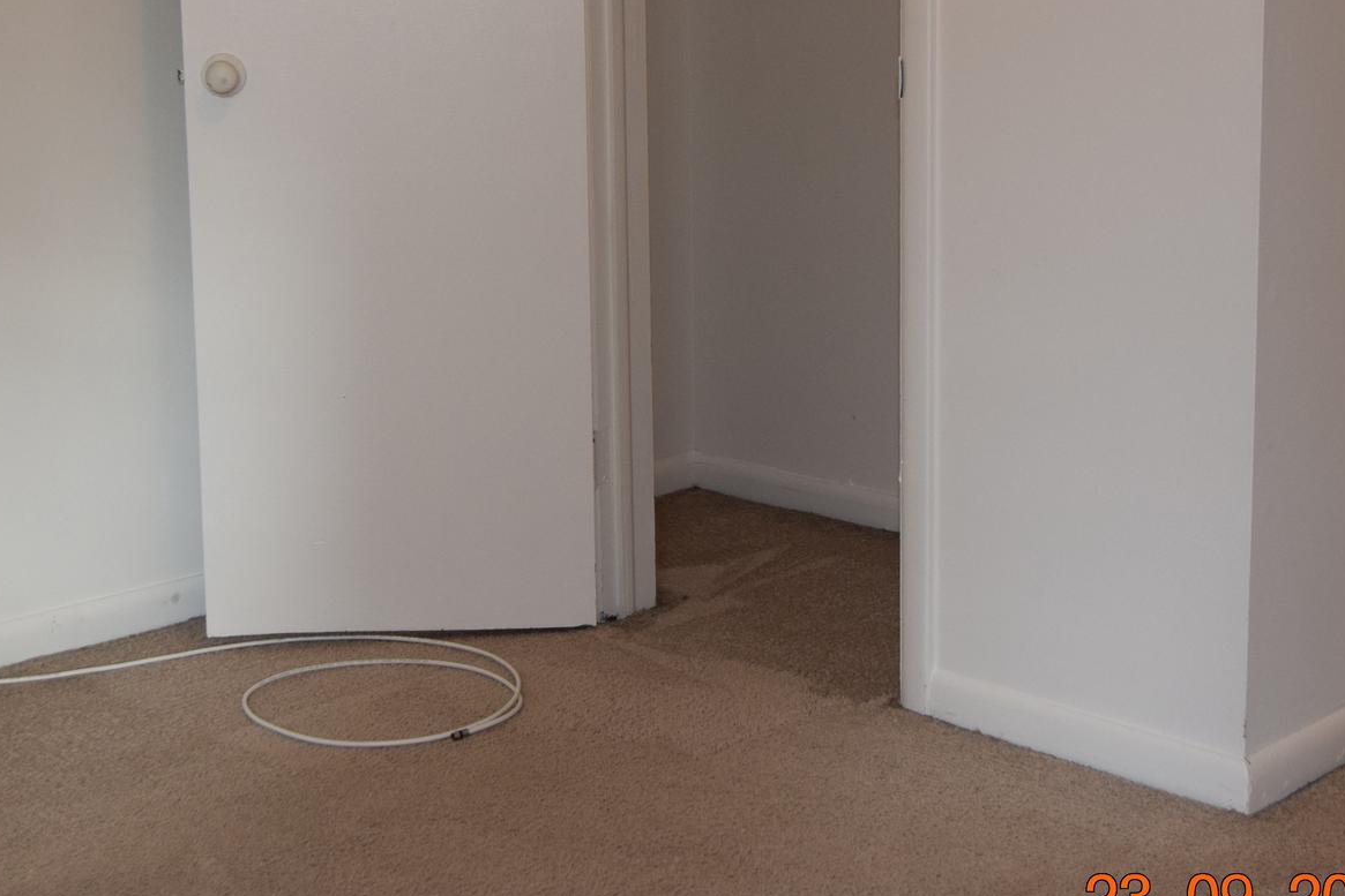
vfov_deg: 23.2
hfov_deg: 34.5
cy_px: 230
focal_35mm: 58
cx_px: 650
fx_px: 2167
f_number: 5.6
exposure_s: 1/100
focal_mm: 22
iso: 800
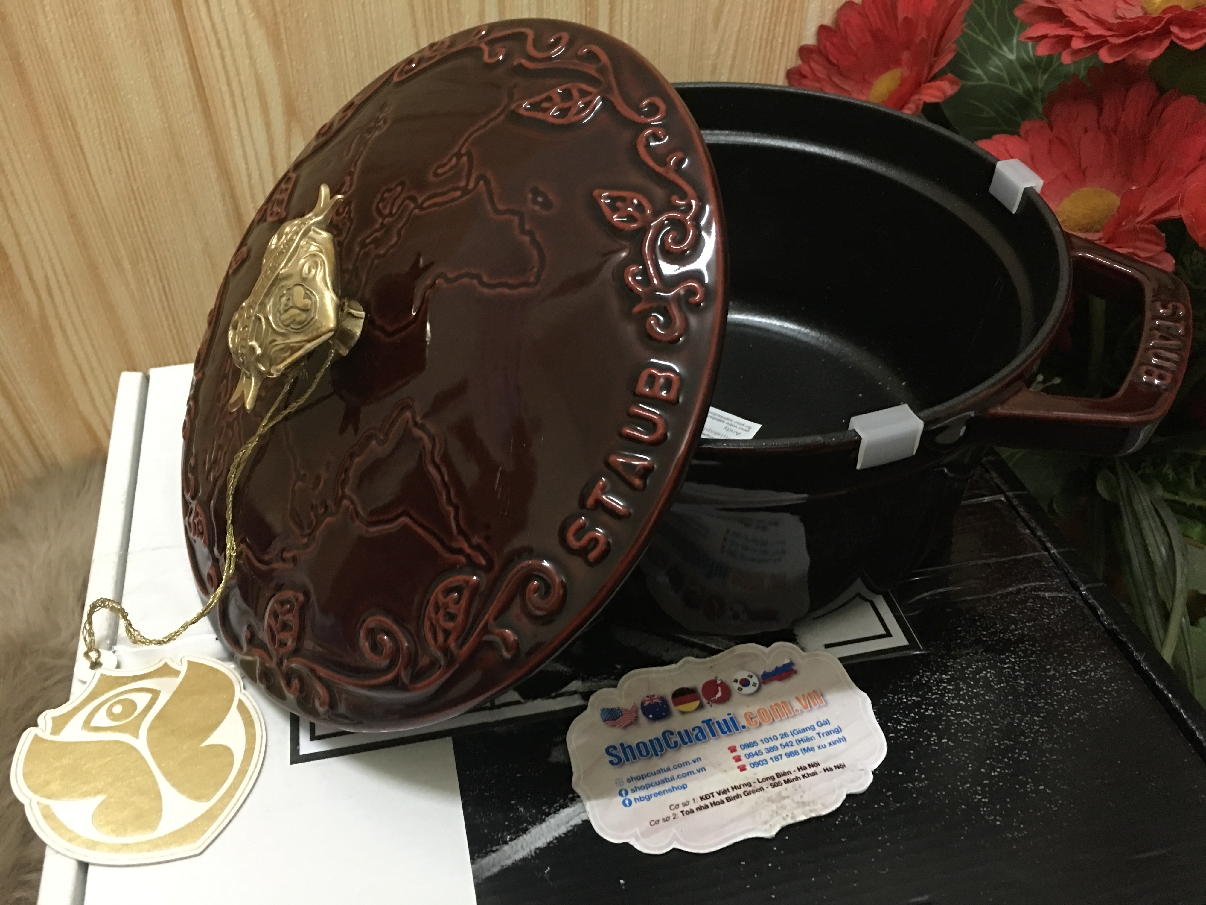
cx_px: 603
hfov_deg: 61.7
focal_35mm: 29
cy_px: 452
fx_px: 1010
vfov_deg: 48.2
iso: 125
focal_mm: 4.15
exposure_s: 1/8
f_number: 2.2
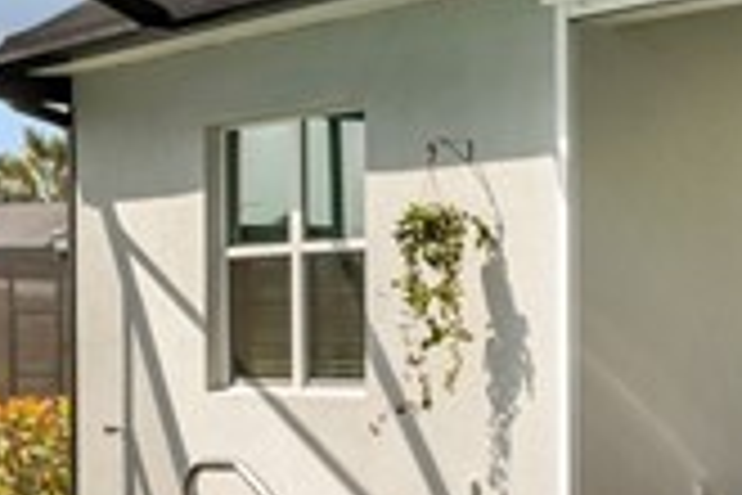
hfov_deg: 18.3
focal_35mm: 105
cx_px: 938
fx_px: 2164
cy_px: 385
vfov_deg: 13.0
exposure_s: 1/250
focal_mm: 16
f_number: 9
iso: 200
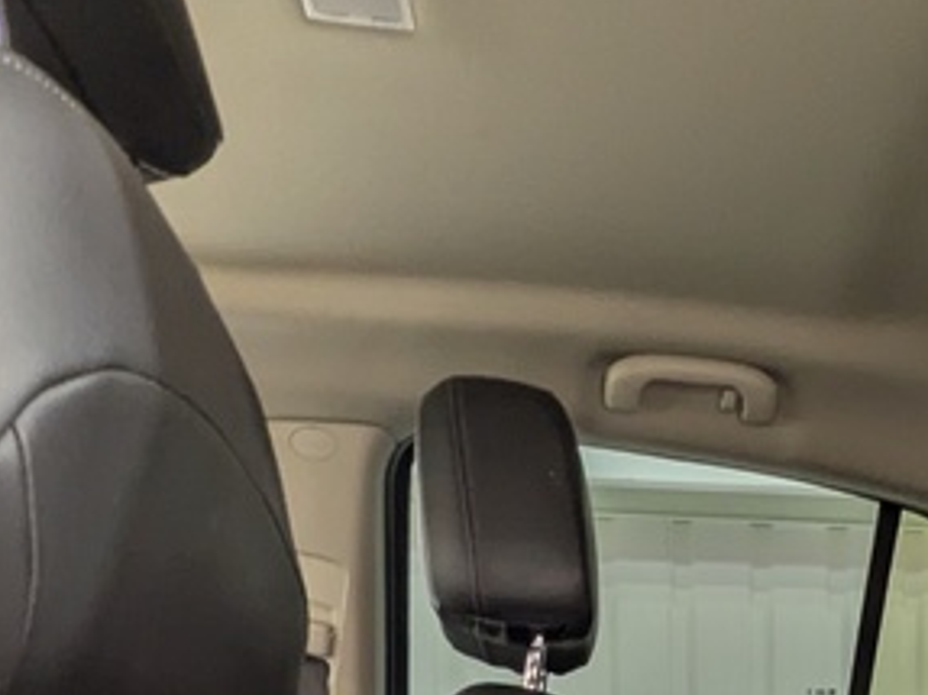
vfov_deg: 22.4
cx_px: 786
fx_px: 1340
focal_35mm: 50
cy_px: 1112
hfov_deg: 36.4
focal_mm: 1.83
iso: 166
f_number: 2.2
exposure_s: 1/25
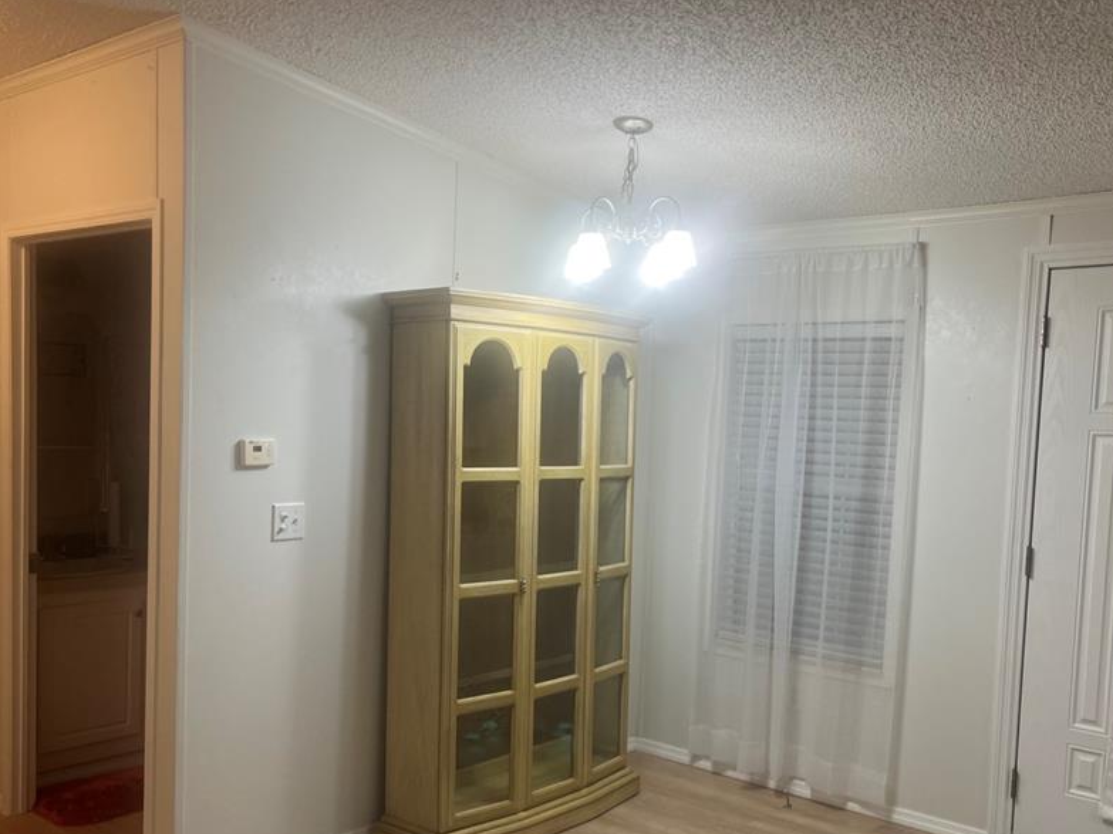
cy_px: 514
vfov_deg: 41.5
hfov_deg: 54.0
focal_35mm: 34
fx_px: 1093
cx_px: 566
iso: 64
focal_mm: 5.1
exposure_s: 1/60
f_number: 1.6
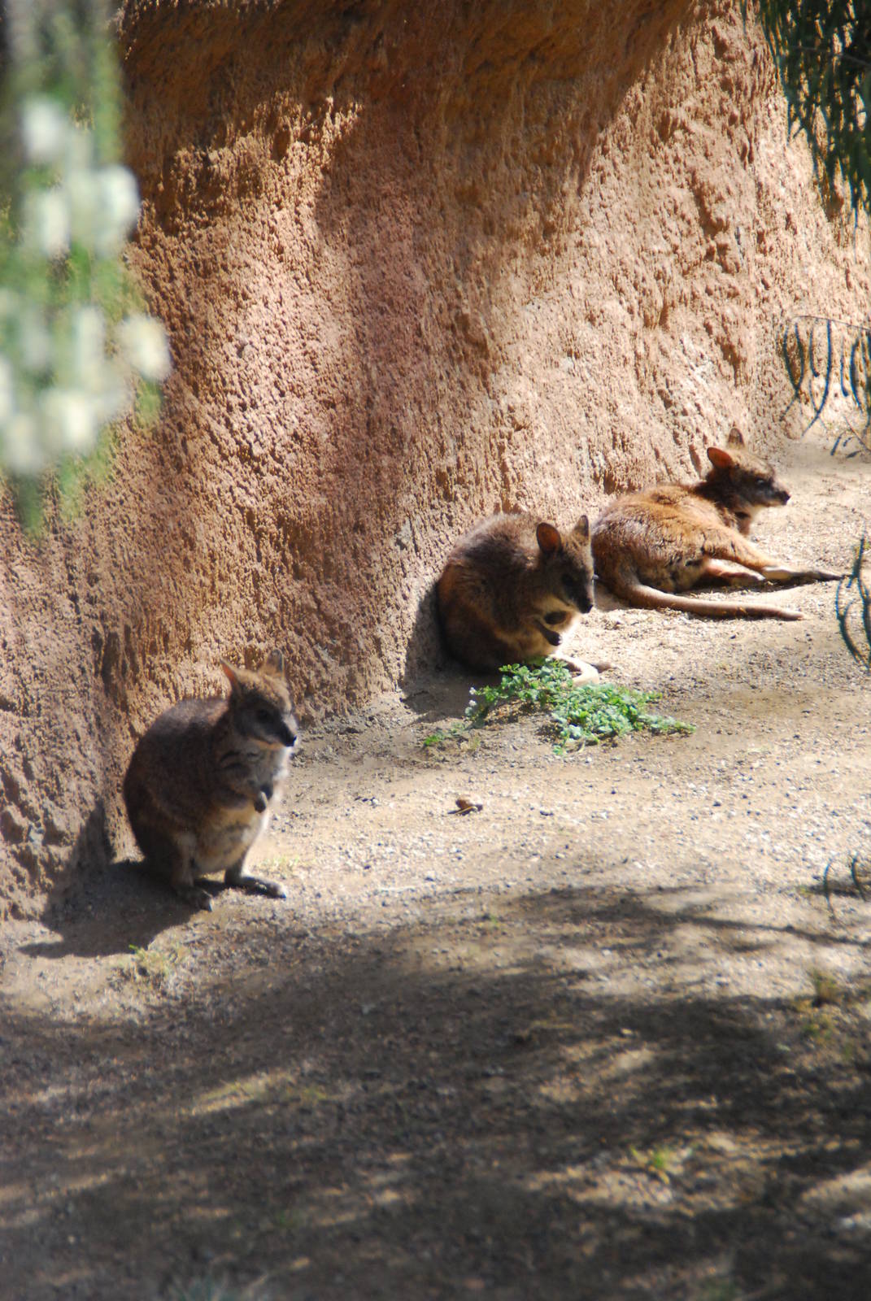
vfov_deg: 11.0
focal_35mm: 188
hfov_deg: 7.3
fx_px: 6785
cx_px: 436
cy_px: 650
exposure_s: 1/500
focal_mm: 125
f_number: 6
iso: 800
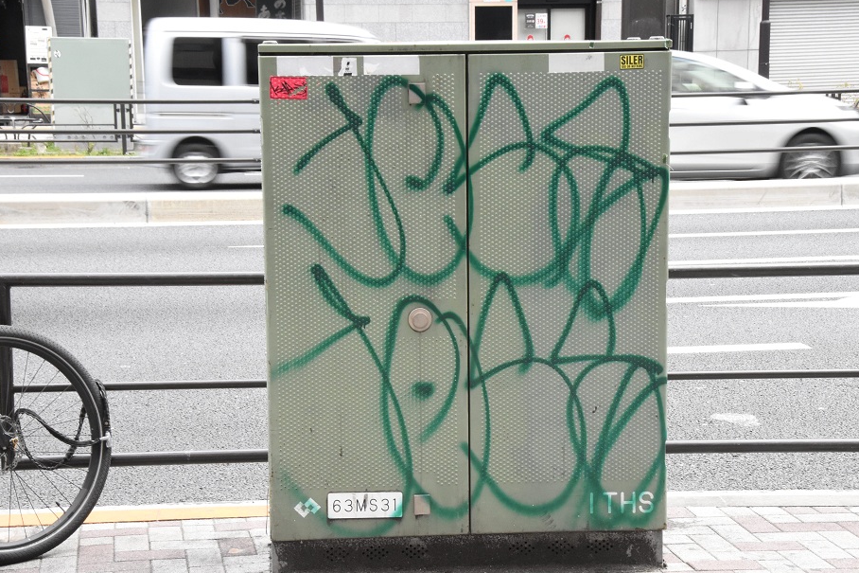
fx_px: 1813
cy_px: 303
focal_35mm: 76
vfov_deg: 17.9
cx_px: 436
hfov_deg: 26.7
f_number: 18
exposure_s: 1/80
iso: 2200
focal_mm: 46
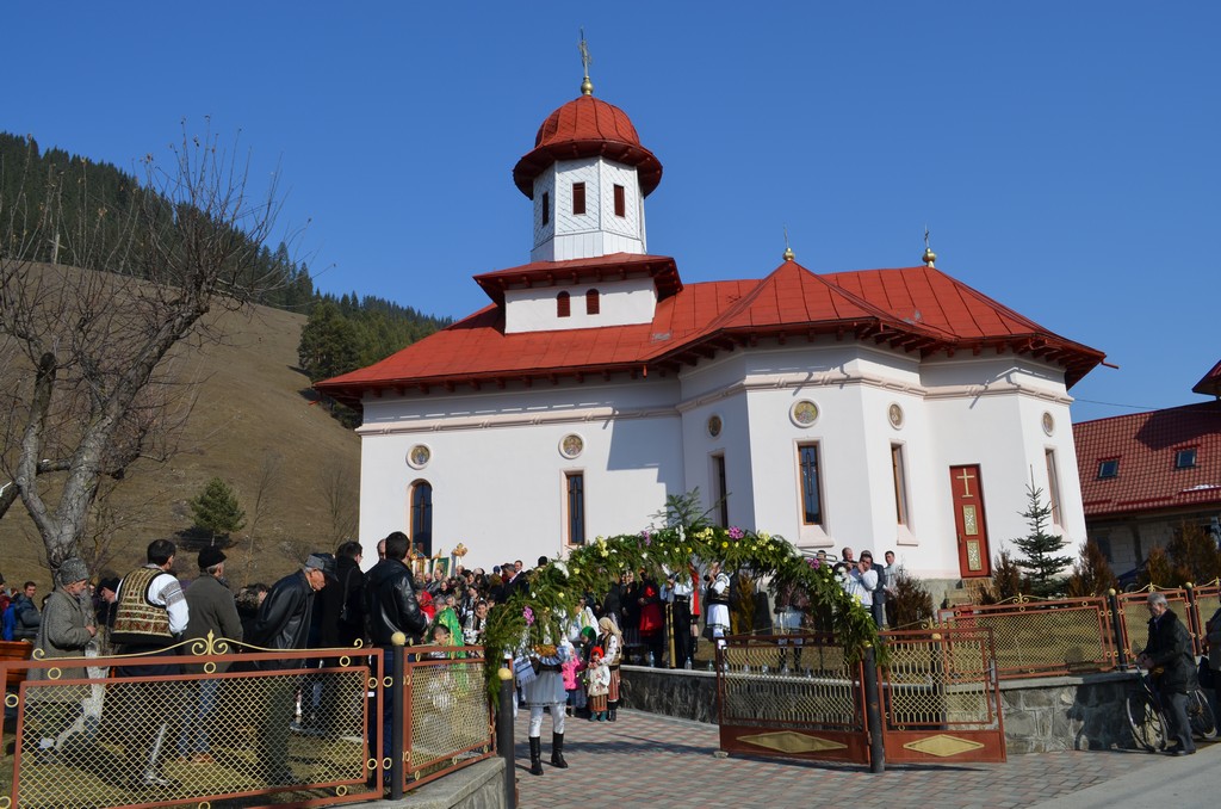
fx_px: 914
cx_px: 610
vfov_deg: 47.7
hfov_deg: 67.5
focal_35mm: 27
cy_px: 404
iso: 100
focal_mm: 18
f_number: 9
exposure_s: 1/320
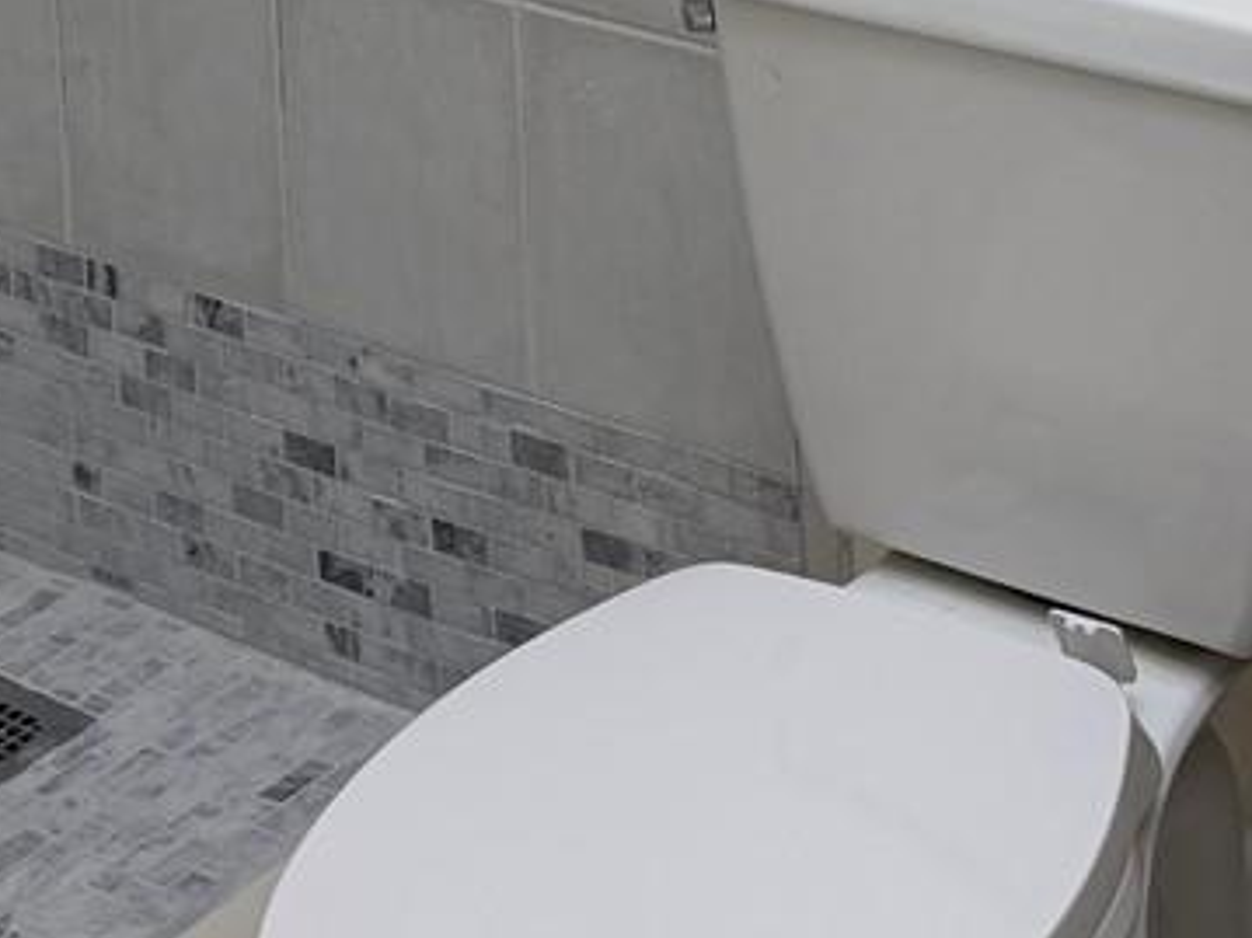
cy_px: -1095
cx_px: 1032
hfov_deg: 18.2
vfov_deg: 11.9
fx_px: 3869
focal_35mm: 107
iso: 100
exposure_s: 1/120
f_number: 1.78
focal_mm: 6.76
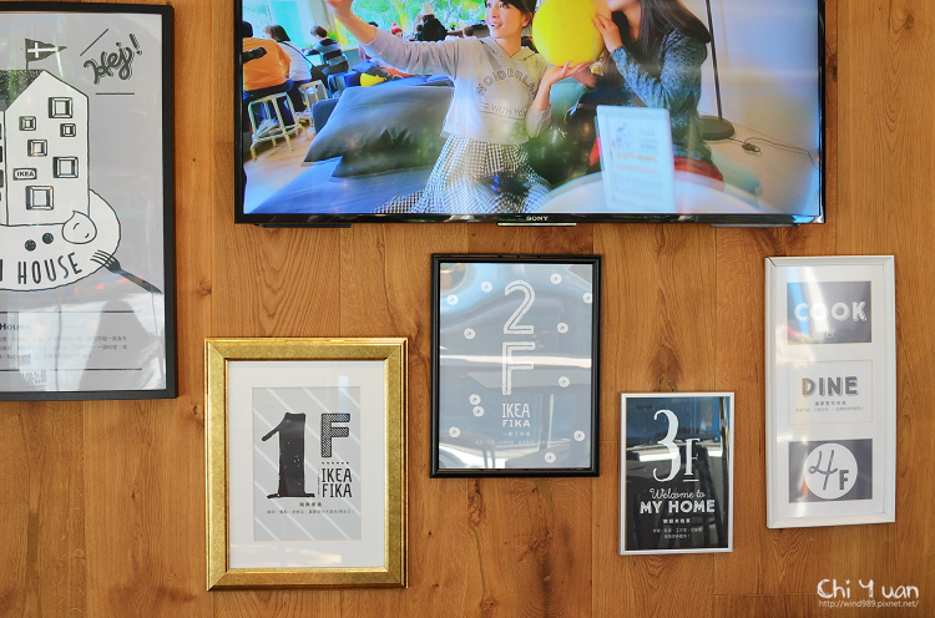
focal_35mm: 42
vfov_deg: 31.7
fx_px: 1088
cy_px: 309
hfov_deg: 46.5
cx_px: 468
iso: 400
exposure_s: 1/100
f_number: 5
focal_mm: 28
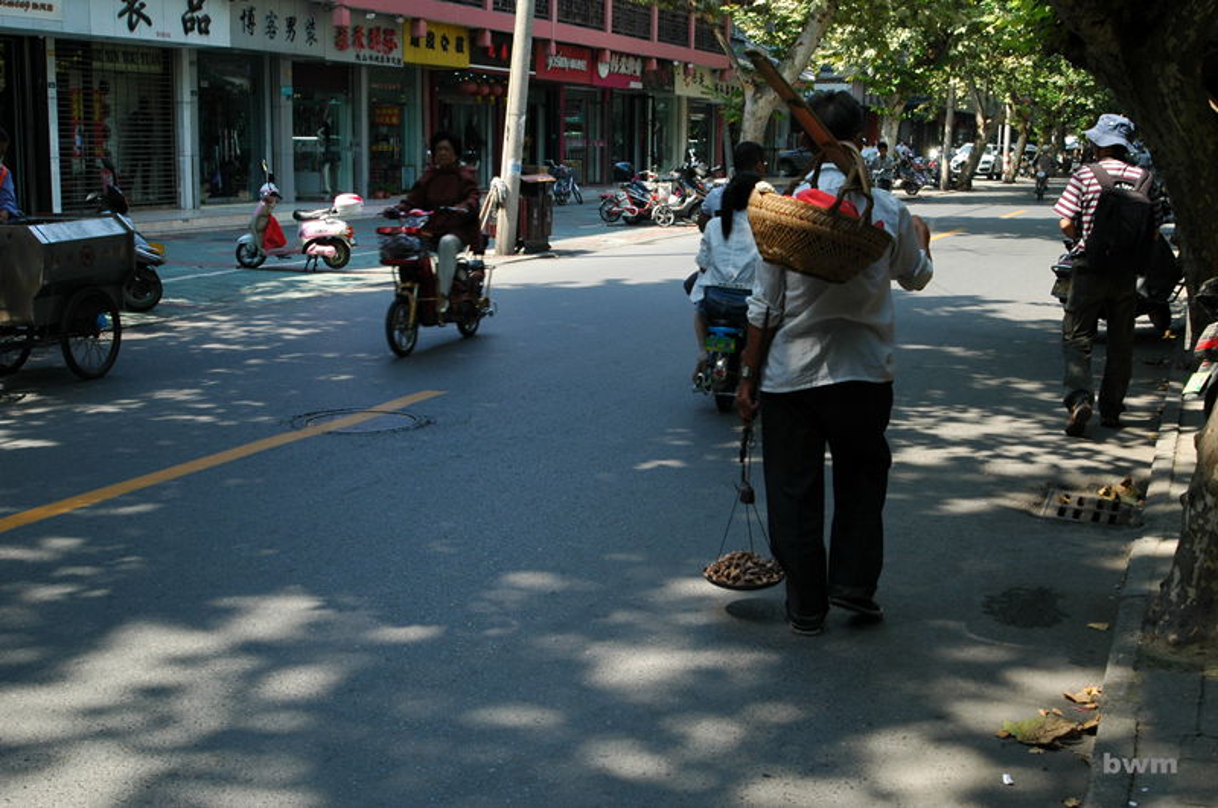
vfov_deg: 31.8
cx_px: 609
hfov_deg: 46.5
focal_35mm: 42
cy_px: 404
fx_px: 1419
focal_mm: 28
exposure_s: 1/100
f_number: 9
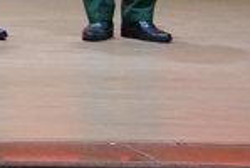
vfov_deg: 5.2
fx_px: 1760
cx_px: -413
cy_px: -316
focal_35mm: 253
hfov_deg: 7.4
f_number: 4.5
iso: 3200
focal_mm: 28
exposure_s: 1/100
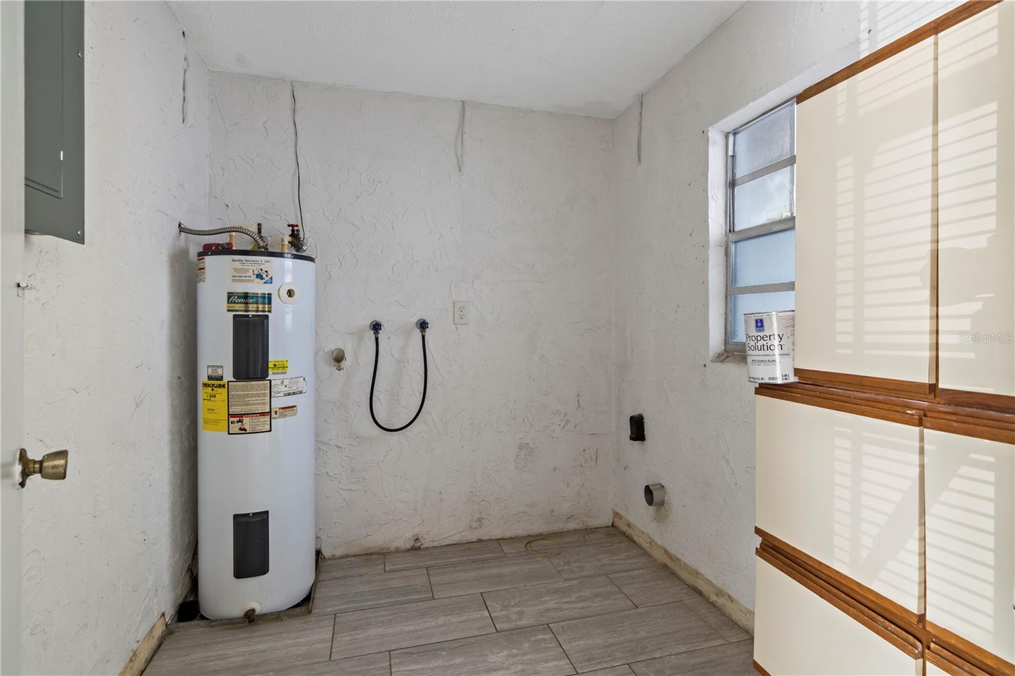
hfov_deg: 95.0
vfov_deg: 72.0
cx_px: 508
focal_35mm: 16
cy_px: 338
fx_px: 465
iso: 200
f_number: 9
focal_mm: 11
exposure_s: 1/2.5
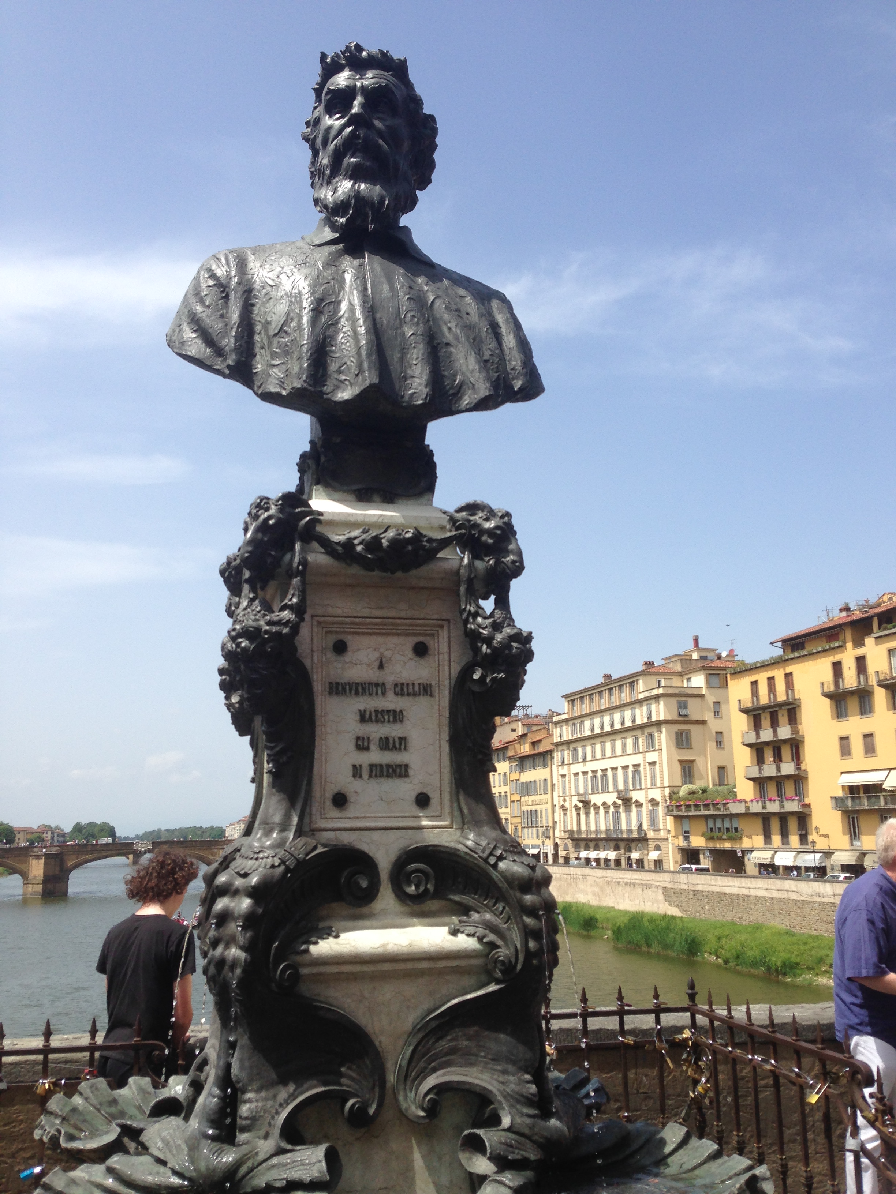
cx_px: 448
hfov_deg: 42.9
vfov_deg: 55.4
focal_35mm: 33
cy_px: 597
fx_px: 1139
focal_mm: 4.12
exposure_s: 1/1642
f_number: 2.4
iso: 50
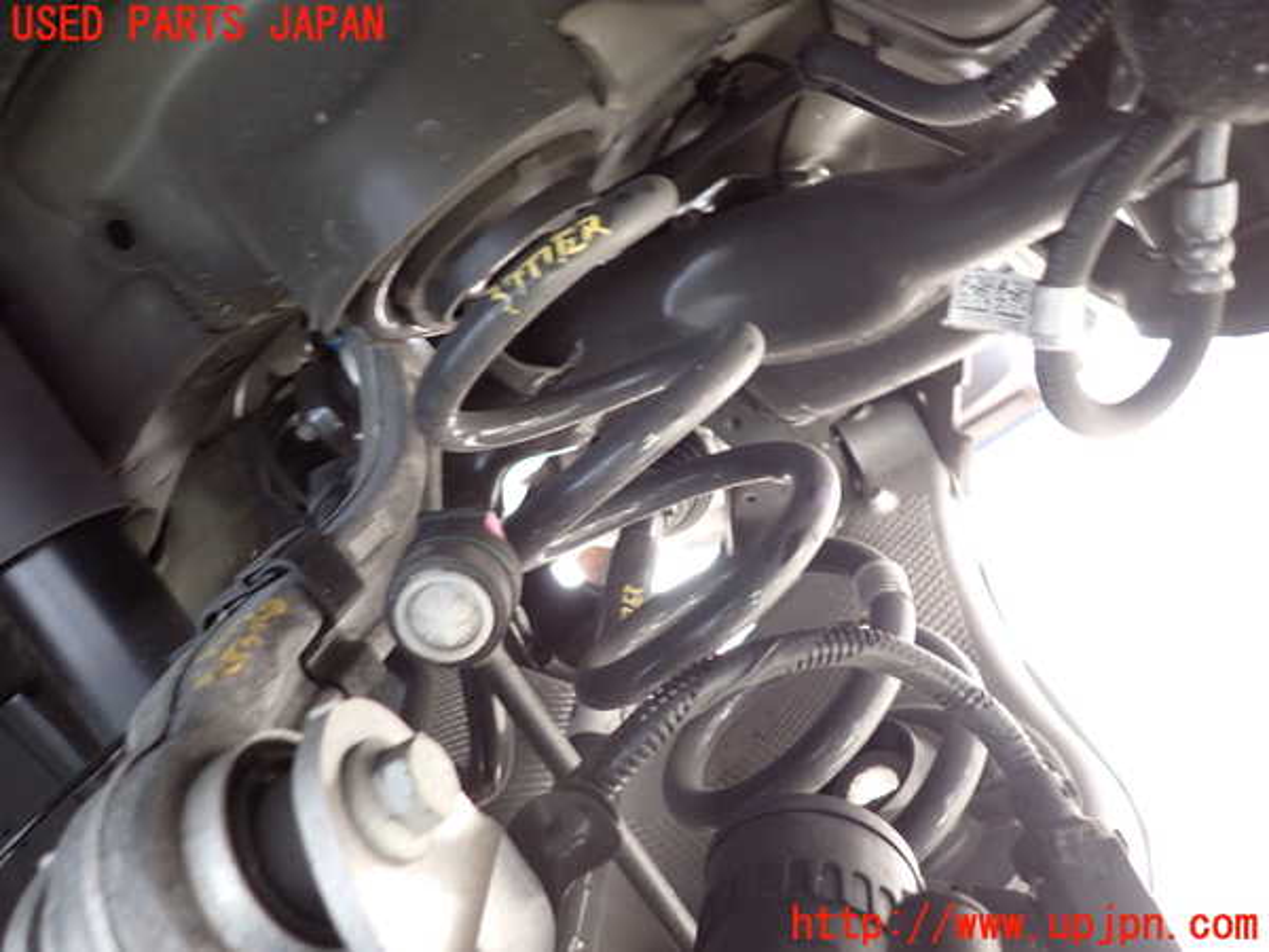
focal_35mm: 25
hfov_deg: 69.4
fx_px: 916
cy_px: 476
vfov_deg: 54.9
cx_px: 634
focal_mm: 4.5
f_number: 2
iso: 200
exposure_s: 1/30
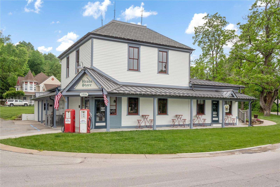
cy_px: 94
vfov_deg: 41.1
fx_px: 249
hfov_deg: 58.7
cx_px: 140
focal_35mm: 32
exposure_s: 1/250
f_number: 8
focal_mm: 16
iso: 400
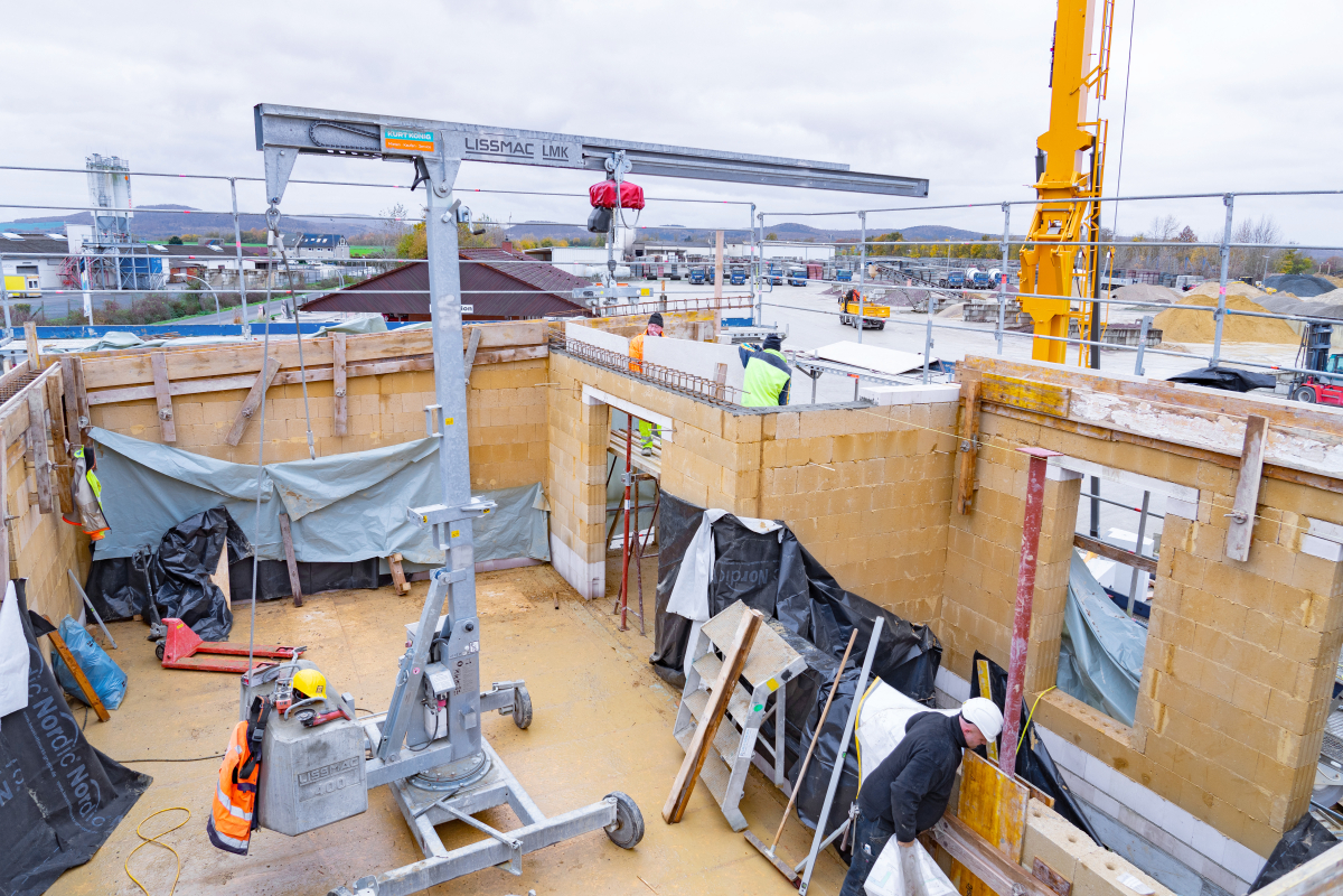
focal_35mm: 24
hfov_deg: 73.7
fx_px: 895
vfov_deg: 53.1
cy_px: 448
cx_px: 672
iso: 160
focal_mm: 24
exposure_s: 1/125
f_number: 5
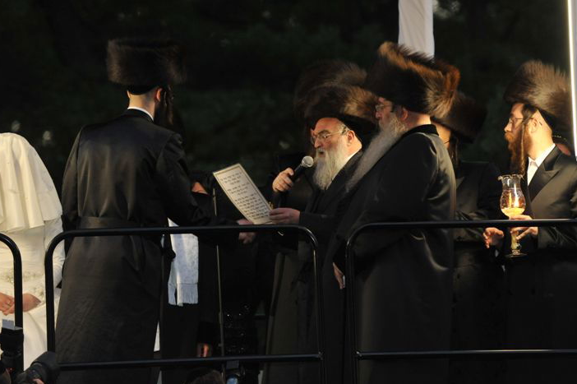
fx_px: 3652
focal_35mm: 228
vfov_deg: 6.0
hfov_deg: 9.0
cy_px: 192
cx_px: 305
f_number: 4
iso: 2000
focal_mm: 200
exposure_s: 1/125
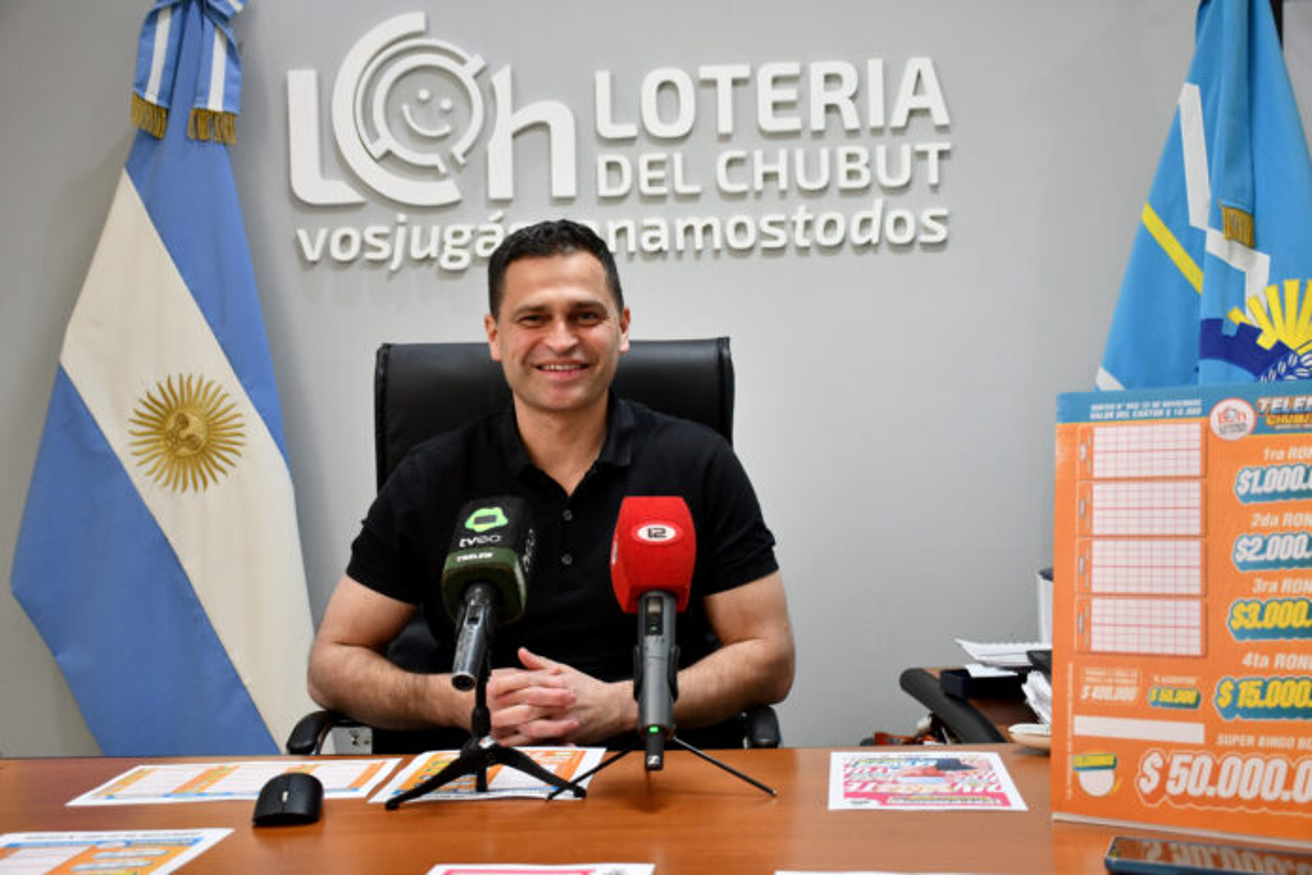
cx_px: 656
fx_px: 1640
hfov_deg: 43.6
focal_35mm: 45
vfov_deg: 29.9
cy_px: 438
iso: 800
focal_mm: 30
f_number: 4
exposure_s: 1/200
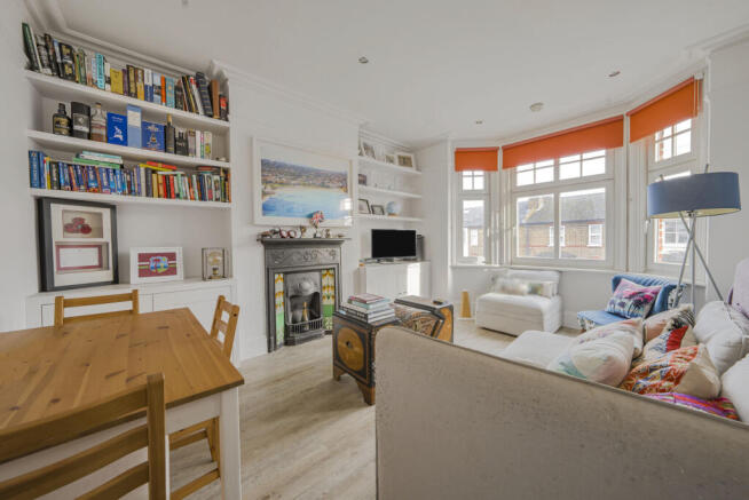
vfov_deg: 90.1
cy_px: 250
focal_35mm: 12
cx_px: 374
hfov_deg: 112.6
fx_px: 250
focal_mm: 12
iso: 320
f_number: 9
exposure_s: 1/4
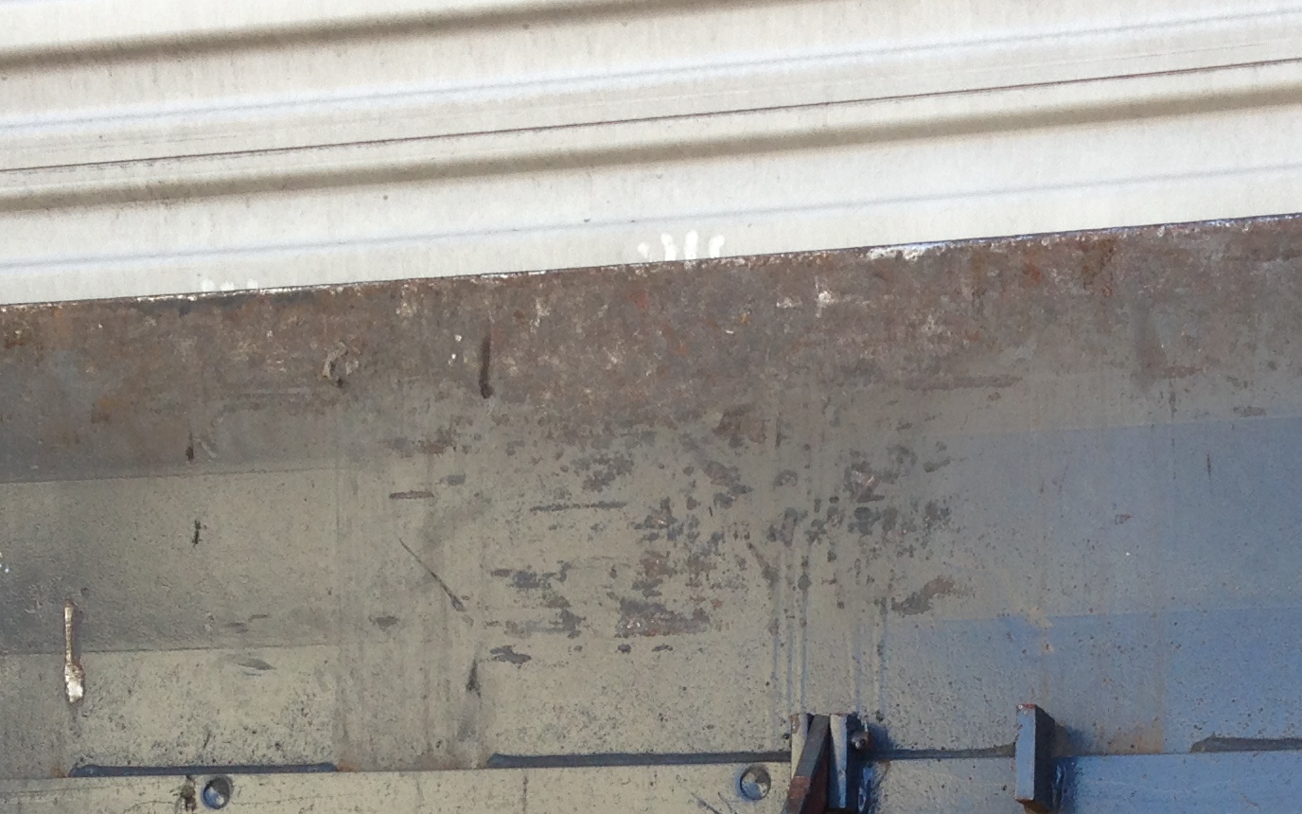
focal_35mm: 83
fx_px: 2945
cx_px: 837
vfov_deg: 15.1
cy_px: 1011
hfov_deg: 24.8
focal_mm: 4.12
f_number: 2.4
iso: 50
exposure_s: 1/169
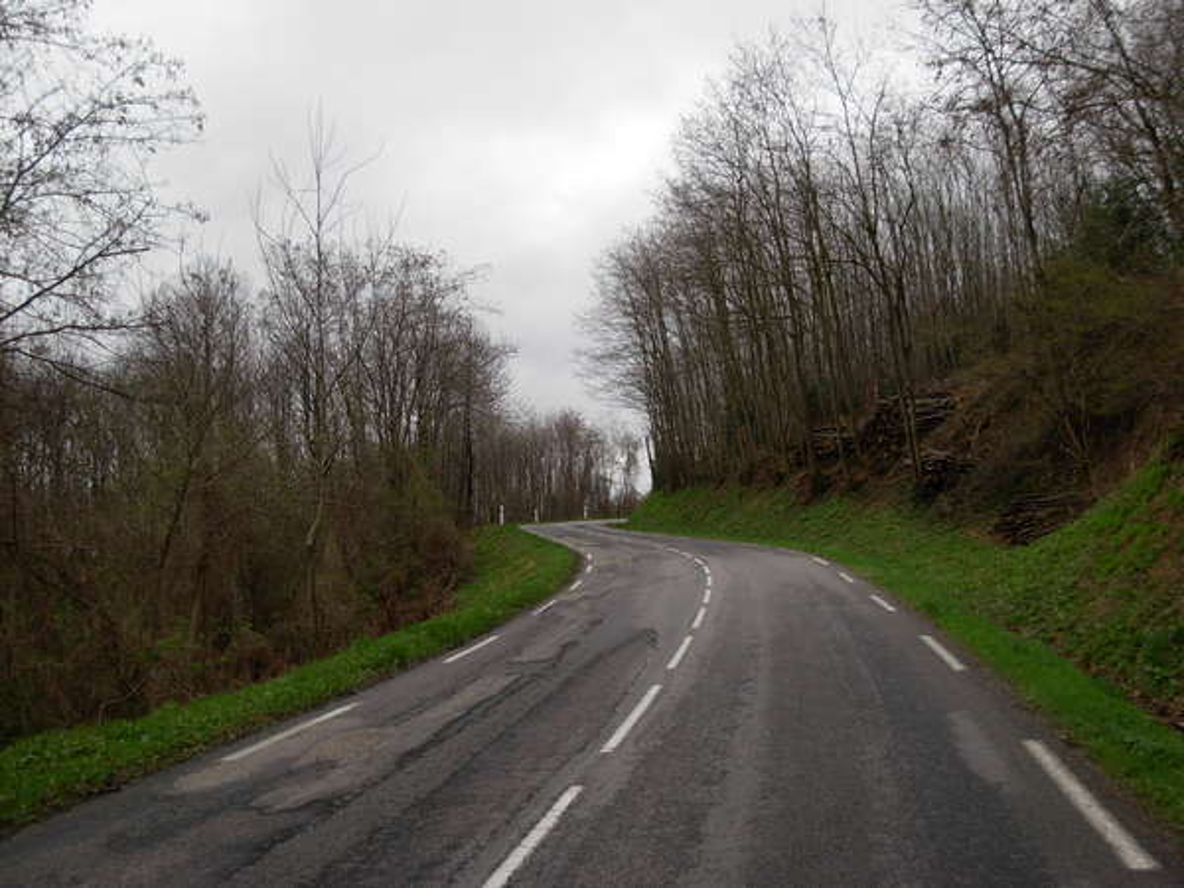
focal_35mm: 38
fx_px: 1300
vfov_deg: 37.7
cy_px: 444
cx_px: 592
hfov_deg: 49.0
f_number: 2.9
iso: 79
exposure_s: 1/456
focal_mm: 6.3
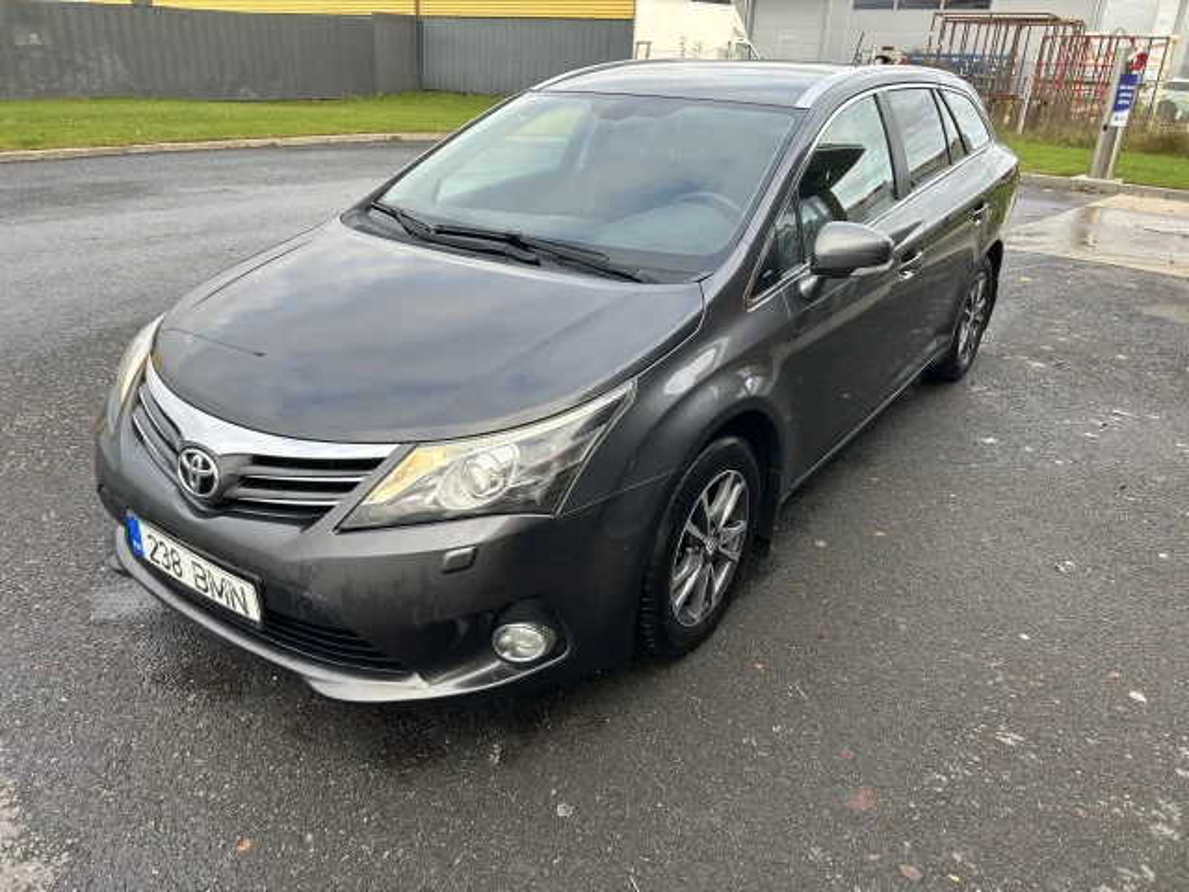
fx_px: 893
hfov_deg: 67.3
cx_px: 594
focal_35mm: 26
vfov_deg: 53.1
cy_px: 446
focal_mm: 5.7
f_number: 1.5
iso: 40
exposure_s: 1/282
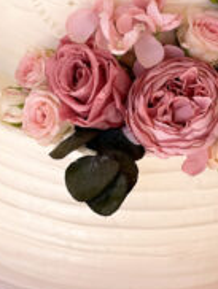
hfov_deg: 8.2
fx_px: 1525
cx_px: 131
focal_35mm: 182
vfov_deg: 10.8
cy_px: 6
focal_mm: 9
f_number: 2.8
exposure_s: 1/180
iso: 25
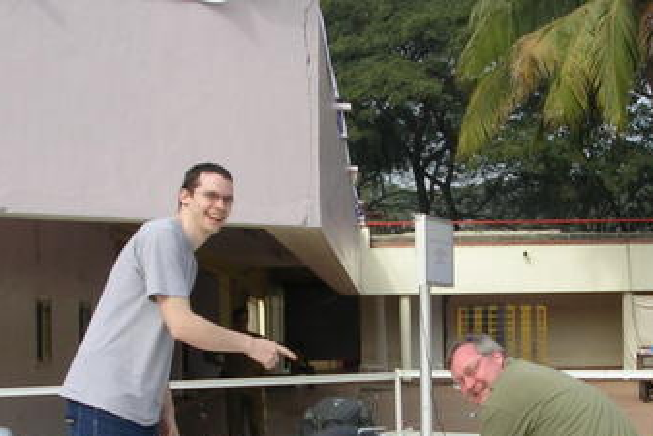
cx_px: 430
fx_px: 1361
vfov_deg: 18.1
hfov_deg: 26.8
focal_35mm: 75
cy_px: 310
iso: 50
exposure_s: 1/208
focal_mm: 5.8
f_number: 5.6
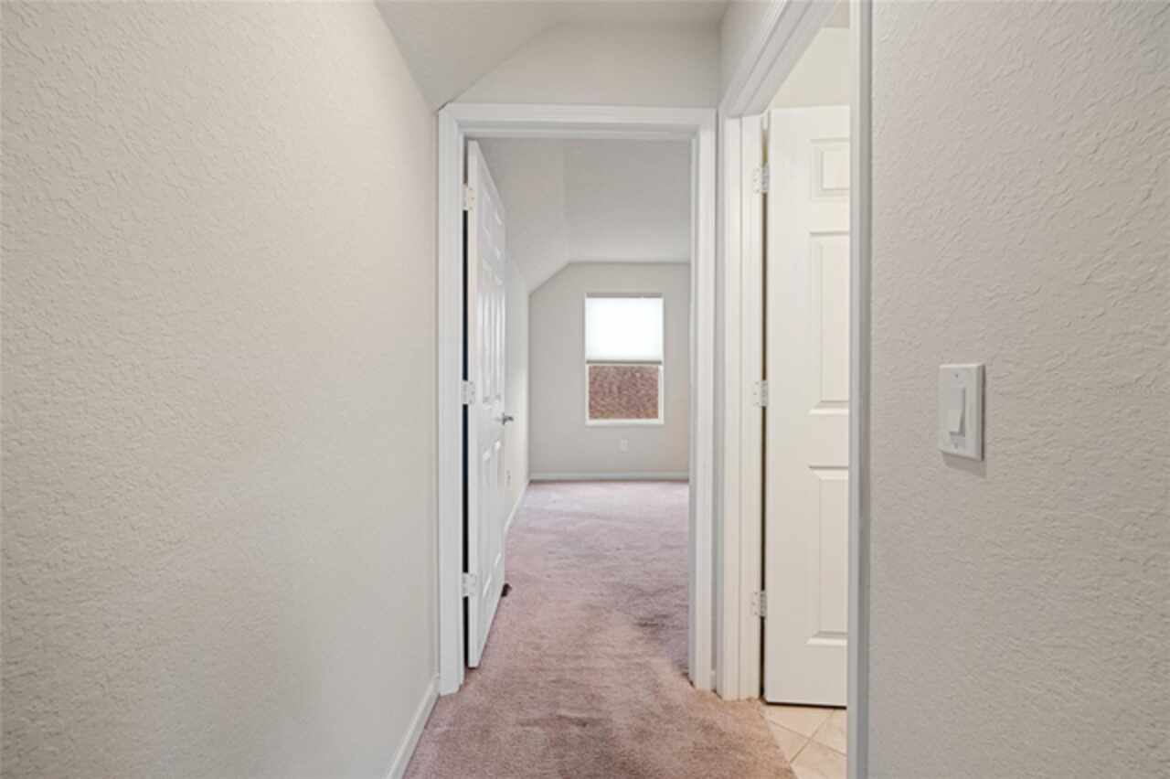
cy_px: 390
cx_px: 585
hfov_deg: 96.8
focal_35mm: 16
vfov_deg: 73.7
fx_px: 520
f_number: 8
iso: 400
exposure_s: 1/200
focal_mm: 16
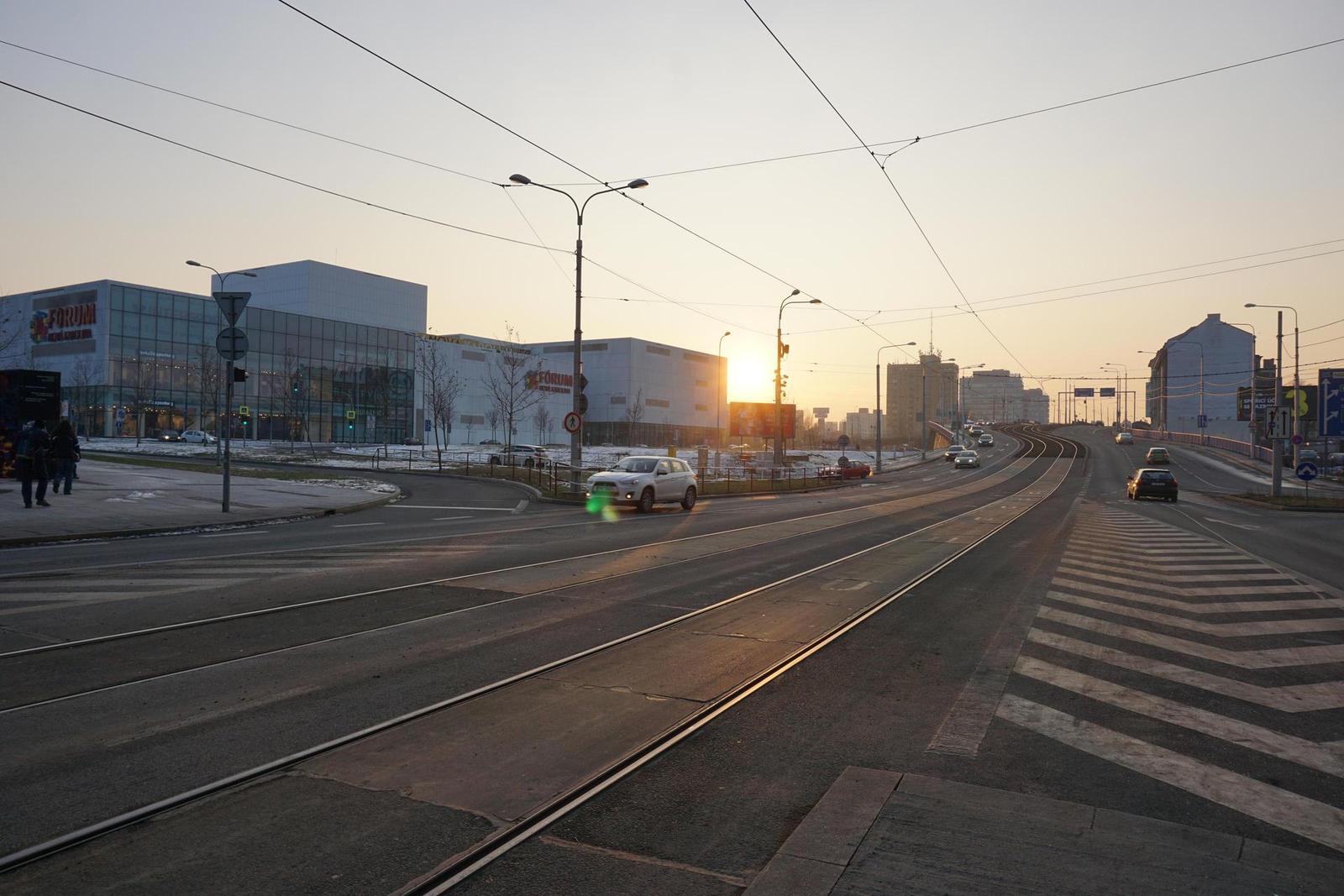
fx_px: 896
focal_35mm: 24
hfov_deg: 73.7
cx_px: 672
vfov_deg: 53.1
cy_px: 448
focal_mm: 16
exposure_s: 1/125
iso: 100
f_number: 8
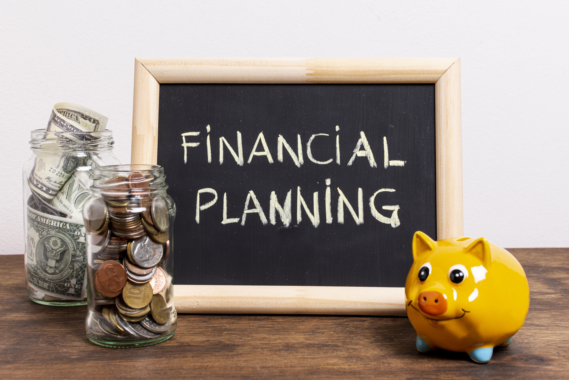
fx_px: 830
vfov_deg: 25.8
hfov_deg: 37.8
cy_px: 190
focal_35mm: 52
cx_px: 284
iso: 160
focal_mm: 35
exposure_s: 1/125
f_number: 7.1
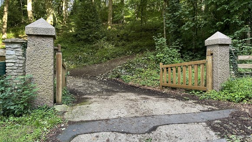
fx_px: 180
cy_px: 68
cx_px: 123
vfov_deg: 42.9
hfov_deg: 69.8
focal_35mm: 27
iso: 160
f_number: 1.78
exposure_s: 1/121
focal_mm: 6.86
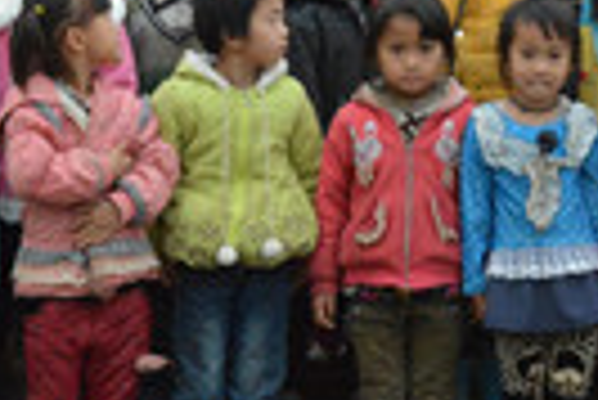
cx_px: 602
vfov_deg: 7.8
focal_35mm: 173
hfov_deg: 11.7
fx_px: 2877
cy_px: -151
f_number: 13
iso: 6400
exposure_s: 1/640
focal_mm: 46
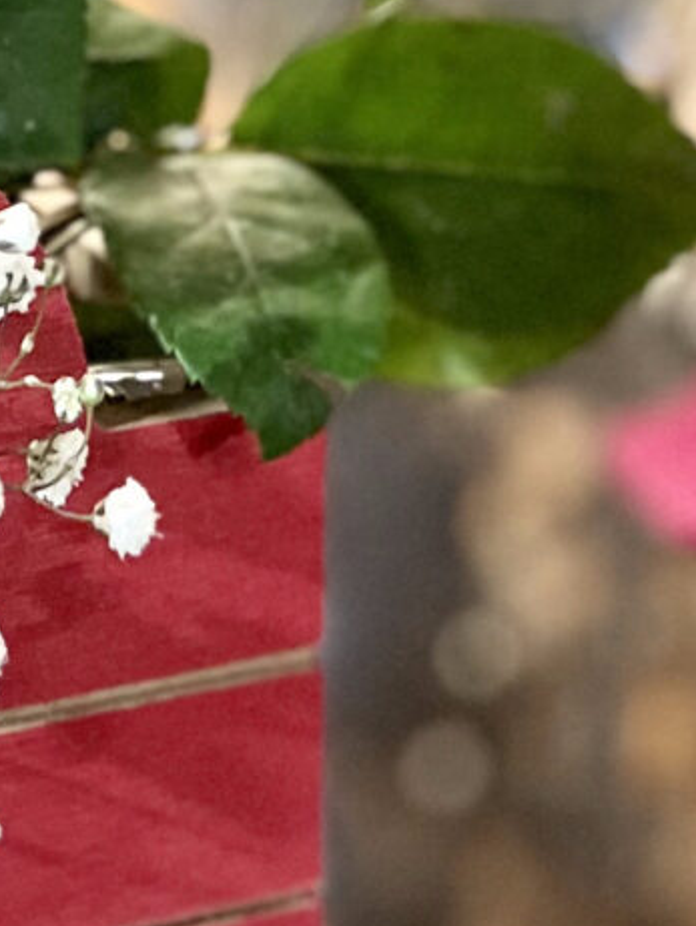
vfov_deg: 12.9
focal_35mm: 144
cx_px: -395
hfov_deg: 9.9
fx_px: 3857
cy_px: -539
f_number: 1.5
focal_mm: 5.7
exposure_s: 1/50
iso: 250
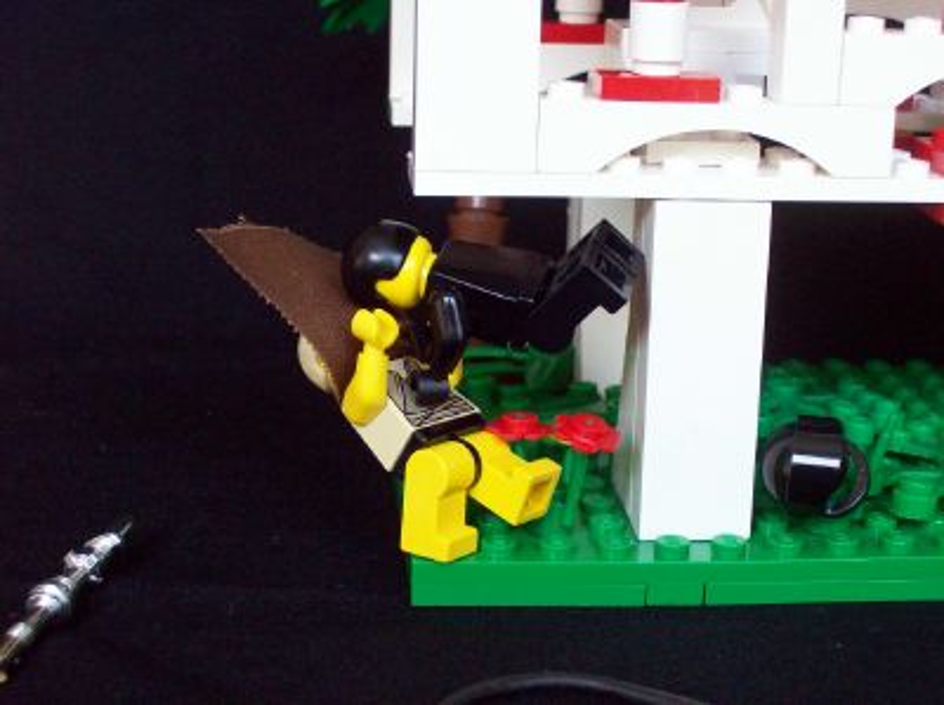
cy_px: 352
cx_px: 472
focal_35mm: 70
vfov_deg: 21.0
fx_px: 1907
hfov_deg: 27.8
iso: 160
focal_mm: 11.6
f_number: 3.8
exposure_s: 1/24.7
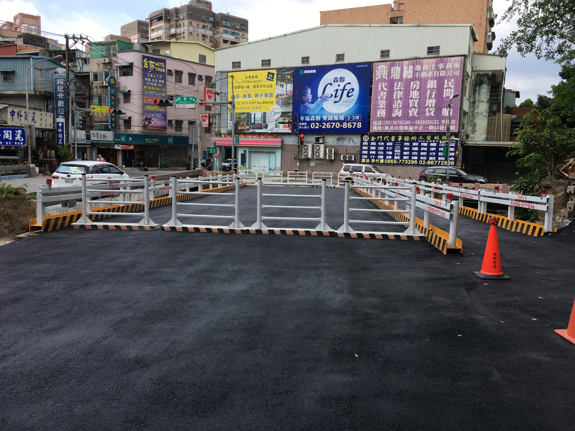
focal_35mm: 29
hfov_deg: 61.7
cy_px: 216
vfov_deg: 48.2
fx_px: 482
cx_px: 288
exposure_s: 1/810
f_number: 2.2
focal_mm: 4.15
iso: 25
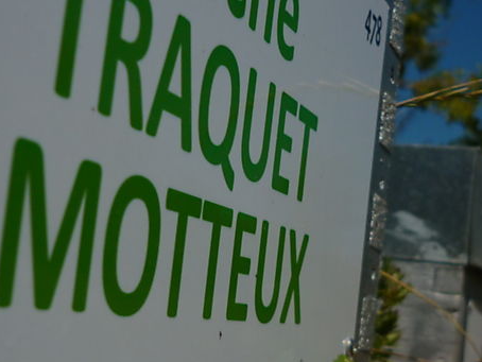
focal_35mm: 74
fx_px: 1031
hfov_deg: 26.3
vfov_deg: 19.9
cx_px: 251
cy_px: 200
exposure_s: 1/640
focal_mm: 6.9
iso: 80
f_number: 9
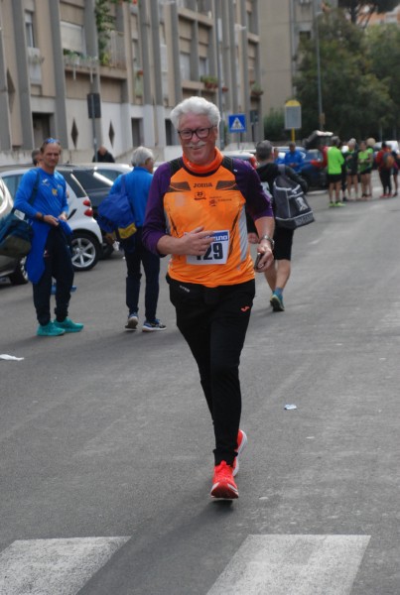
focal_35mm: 112
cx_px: 200
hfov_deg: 12.2
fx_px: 1865
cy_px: 298
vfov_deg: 18.1
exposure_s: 1/800
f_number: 5.6
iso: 1000
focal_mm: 75
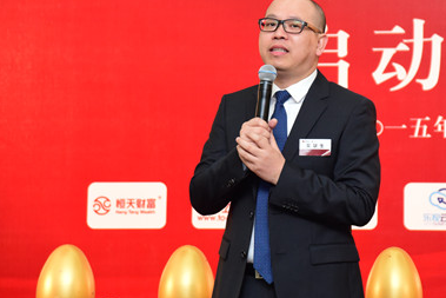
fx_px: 1946
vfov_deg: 8.7
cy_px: 76
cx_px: 362
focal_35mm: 157
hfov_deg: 13.0
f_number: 4
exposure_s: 1/200
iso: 1800
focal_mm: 85
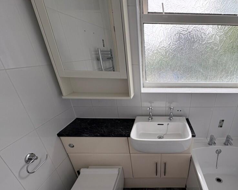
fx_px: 134
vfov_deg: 69.3
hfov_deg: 80.3
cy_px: 123
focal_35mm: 19
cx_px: 160
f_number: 2.2
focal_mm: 2.22
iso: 40
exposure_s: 1/153
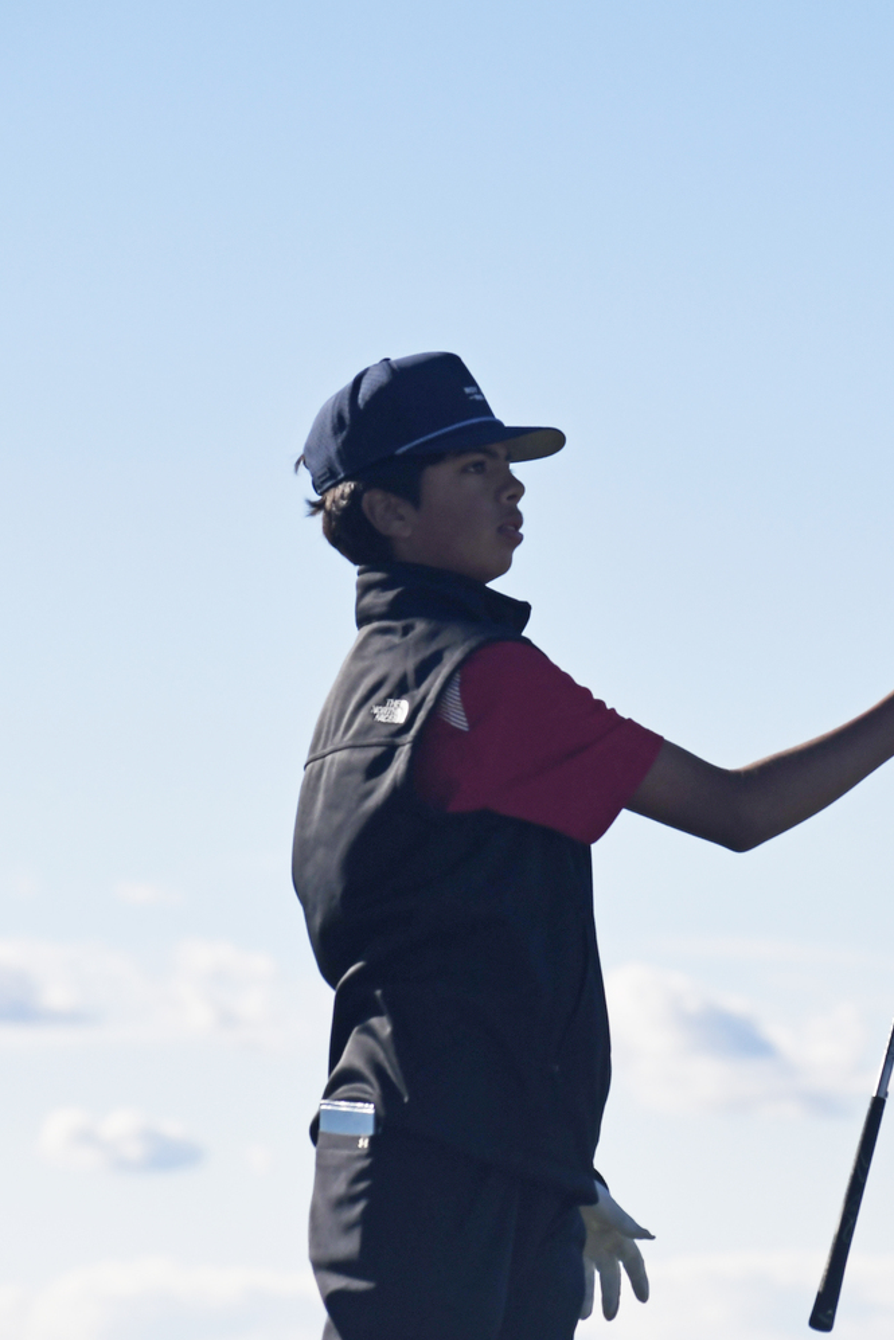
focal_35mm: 316
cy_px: 671
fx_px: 11766
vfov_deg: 6.5
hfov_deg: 4.4
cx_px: 559
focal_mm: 140
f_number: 7.1
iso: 400
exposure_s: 1/5000
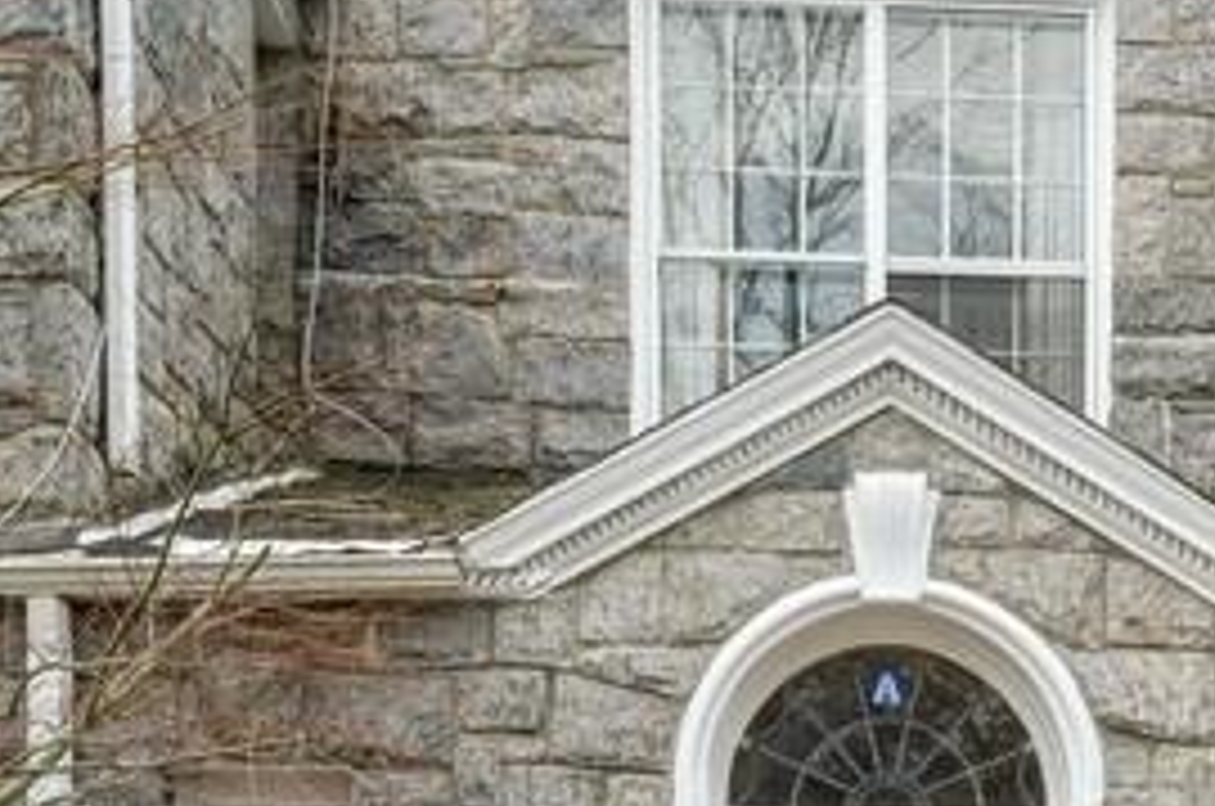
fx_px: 2695
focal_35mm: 80
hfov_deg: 24.7
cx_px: 1080
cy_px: 1274
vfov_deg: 15.4
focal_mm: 24
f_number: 11
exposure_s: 1/60
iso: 200
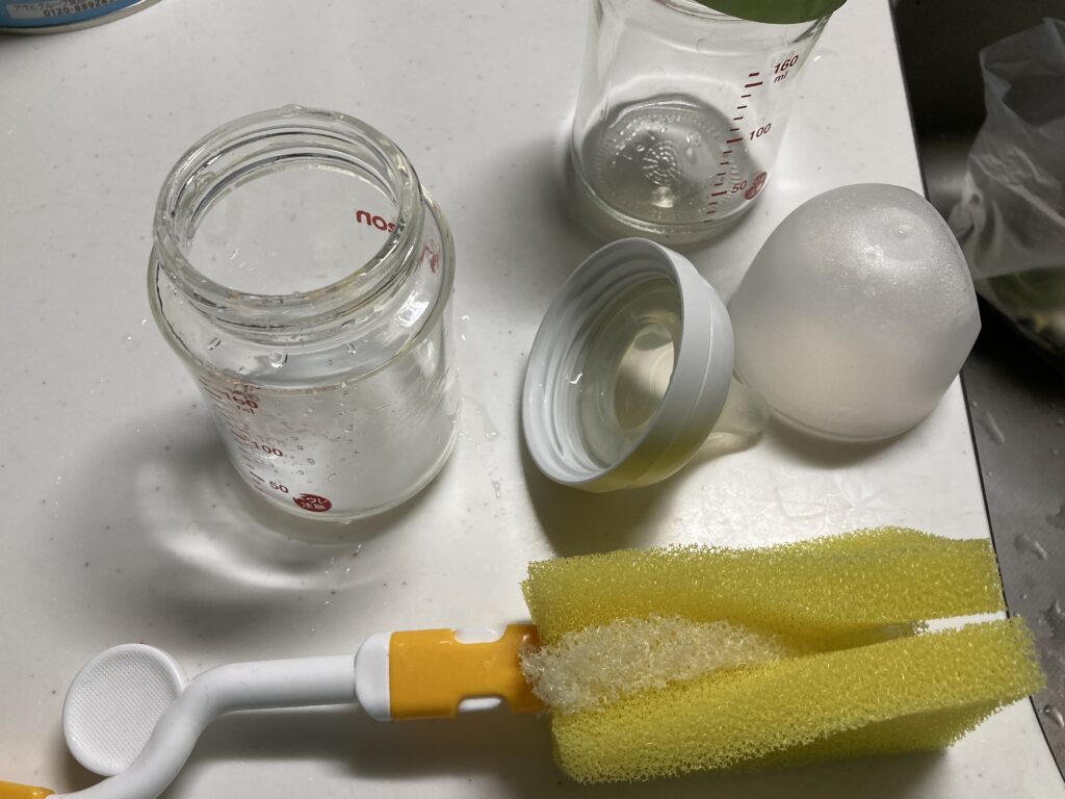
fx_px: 861
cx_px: 532
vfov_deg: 49.7
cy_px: 400
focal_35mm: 28
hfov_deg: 63.4
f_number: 1.8
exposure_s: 1/60
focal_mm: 3.99
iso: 64
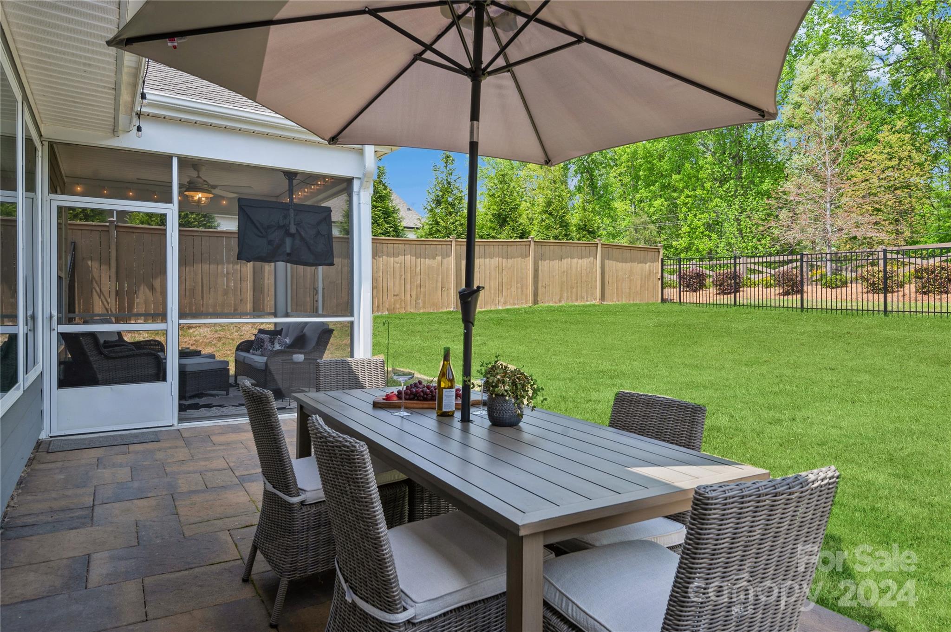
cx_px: 476
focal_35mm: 22
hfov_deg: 78.6
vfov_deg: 57.1
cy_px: 316
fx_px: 581
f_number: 8
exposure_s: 1/160
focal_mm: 22
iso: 200
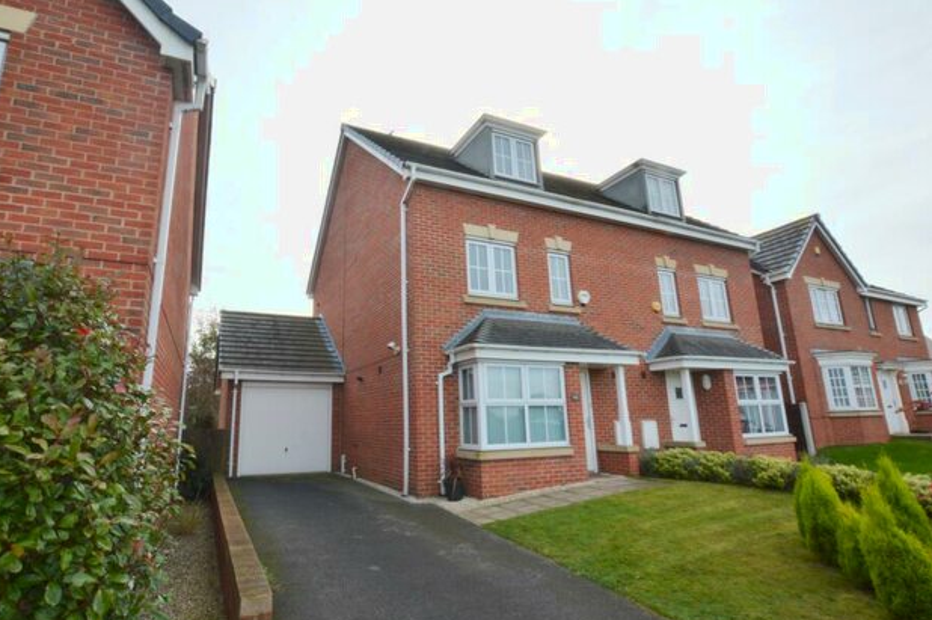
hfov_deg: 92.8
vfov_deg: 70.3
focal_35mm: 17
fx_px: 440
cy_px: 315
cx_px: 407
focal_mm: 10
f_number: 22
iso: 400
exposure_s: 1/50
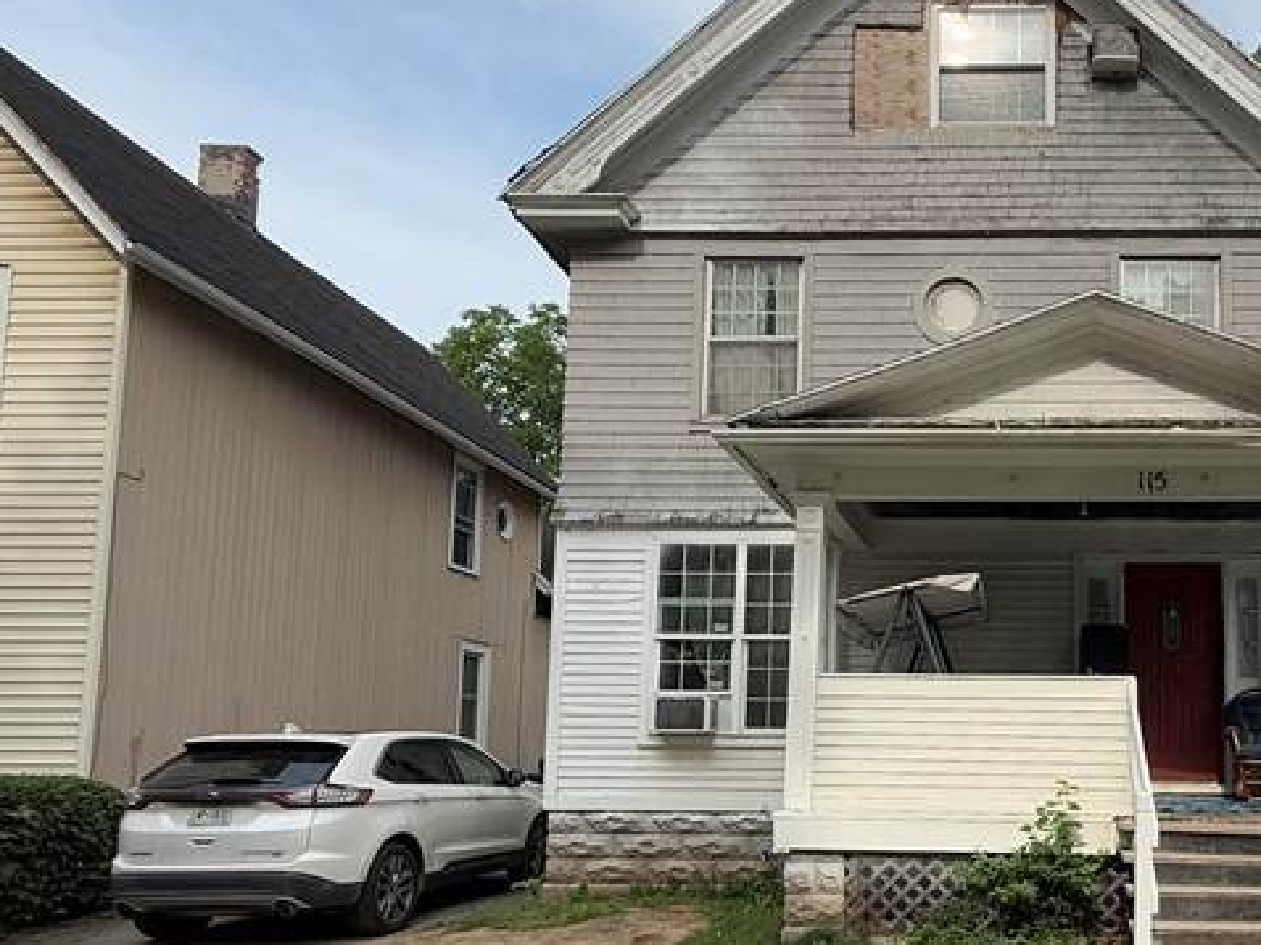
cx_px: 1010
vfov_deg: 45.7
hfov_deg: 55.7
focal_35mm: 30
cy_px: 663
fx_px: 1092
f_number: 2.2
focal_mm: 2.22
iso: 50
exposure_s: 1/928
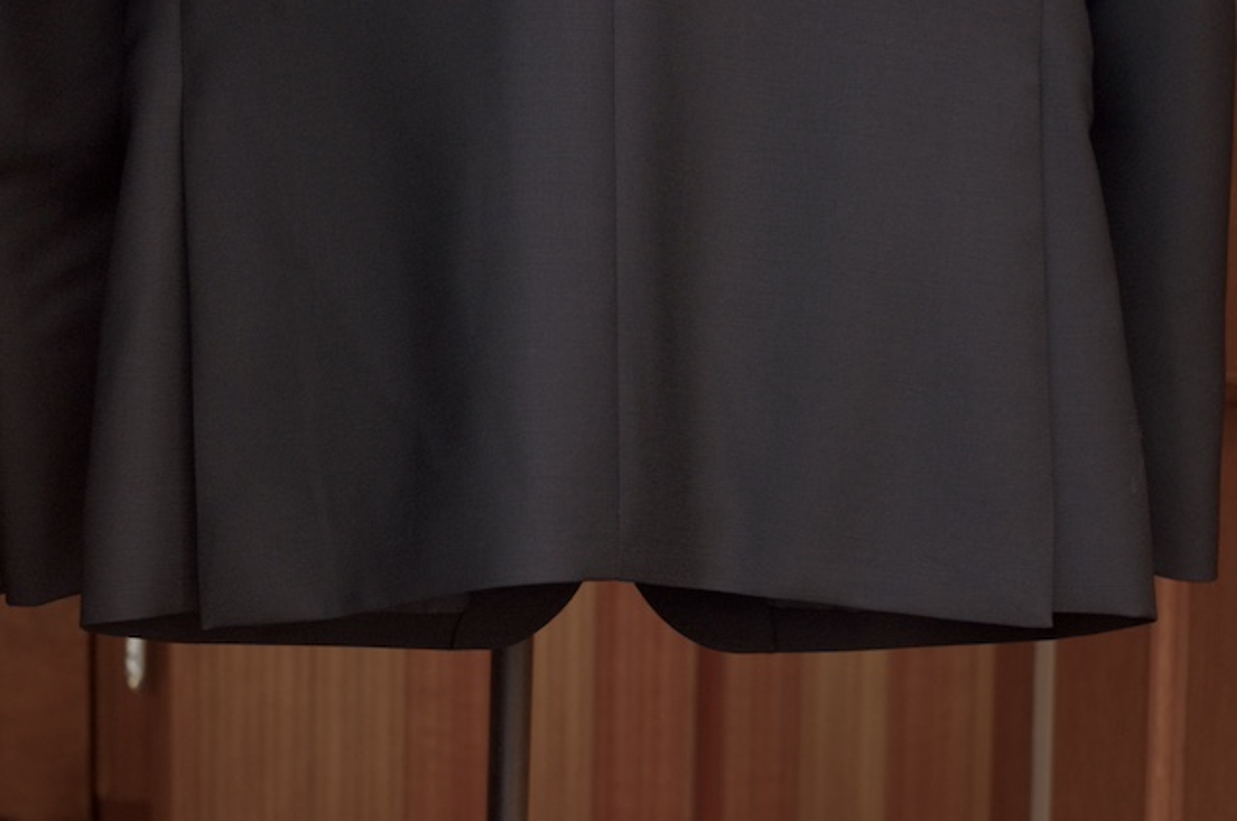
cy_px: 410
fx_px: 2814
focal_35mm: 82
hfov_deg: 24.8
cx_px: 618
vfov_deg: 16.6
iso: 1600
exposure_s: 1/125
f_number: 8
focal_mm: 55
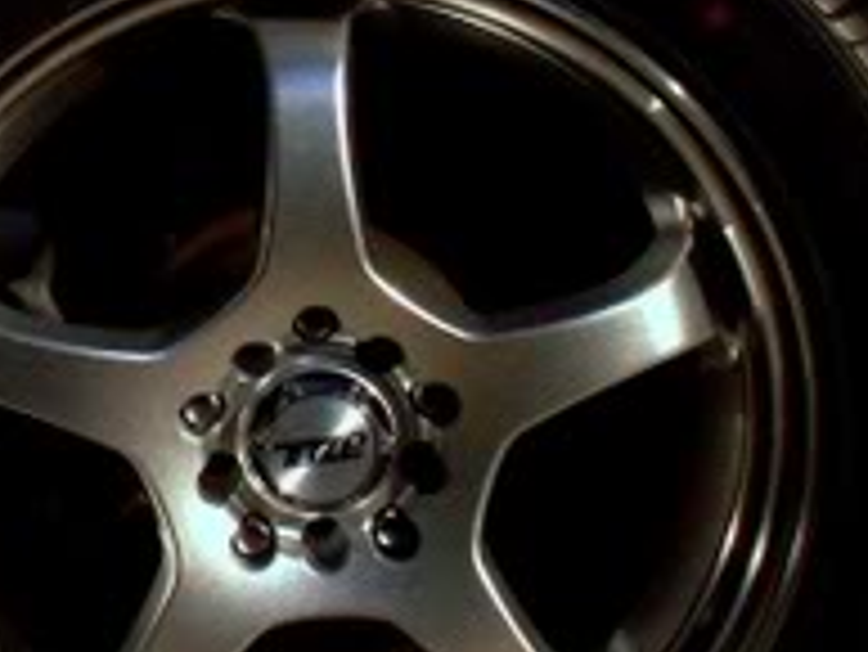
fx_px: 2911
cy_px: 234
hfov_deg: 16.9
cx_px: 247
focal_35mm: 116
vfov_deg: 12.8
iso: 100
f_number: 8
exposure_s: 1/1000
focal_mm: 5.86
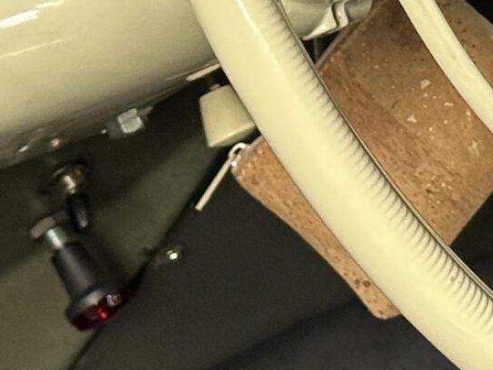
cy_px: -158
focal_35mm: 228
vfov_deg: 6.4
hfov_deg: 8.5
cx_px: 715
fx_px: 3246
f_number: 1.78
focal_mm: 6.86
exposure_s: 1/50
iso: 250
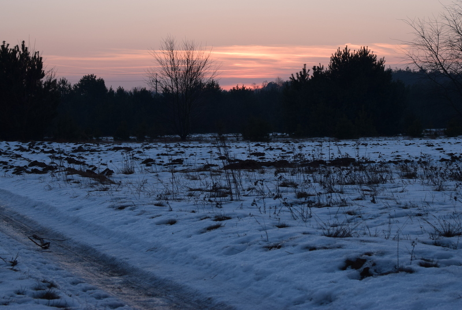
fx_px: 675
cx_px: 231
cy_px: 155
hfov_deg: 37.8
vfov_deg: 25.8
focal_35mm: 52
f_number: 5.6
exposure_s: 1/160
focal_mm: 35
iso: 200
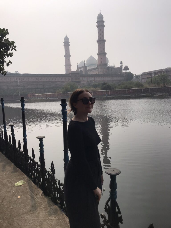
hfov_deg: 49.7
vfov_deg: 63.4
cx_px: 86
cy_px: 114
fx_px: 184
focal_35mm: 28
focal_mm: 3.99
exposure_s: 1/5650
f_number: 1.8
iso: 25
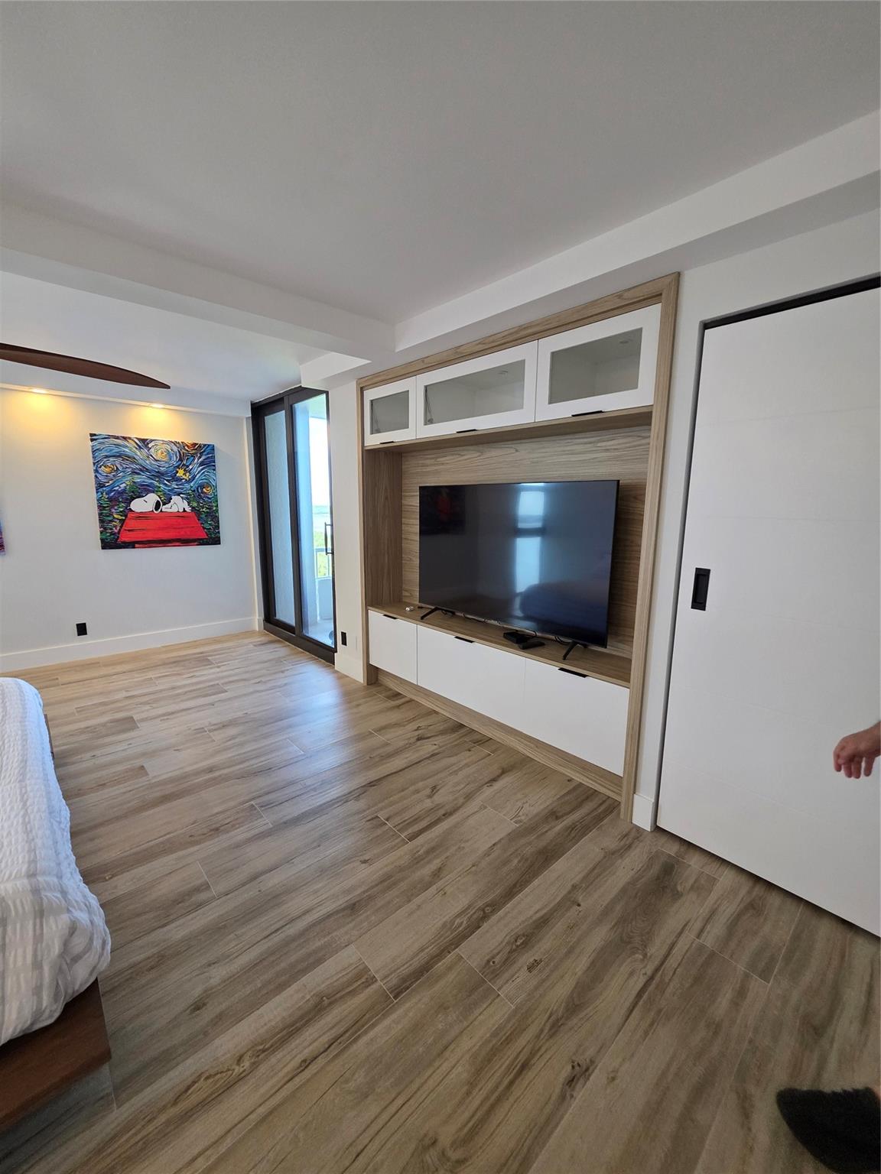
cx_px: 440
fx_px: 441
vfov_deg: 106.2
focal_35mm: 13
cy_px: 587
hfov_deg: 89.9
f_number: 1.9
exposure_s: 1/120
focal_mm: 2.2
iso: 320
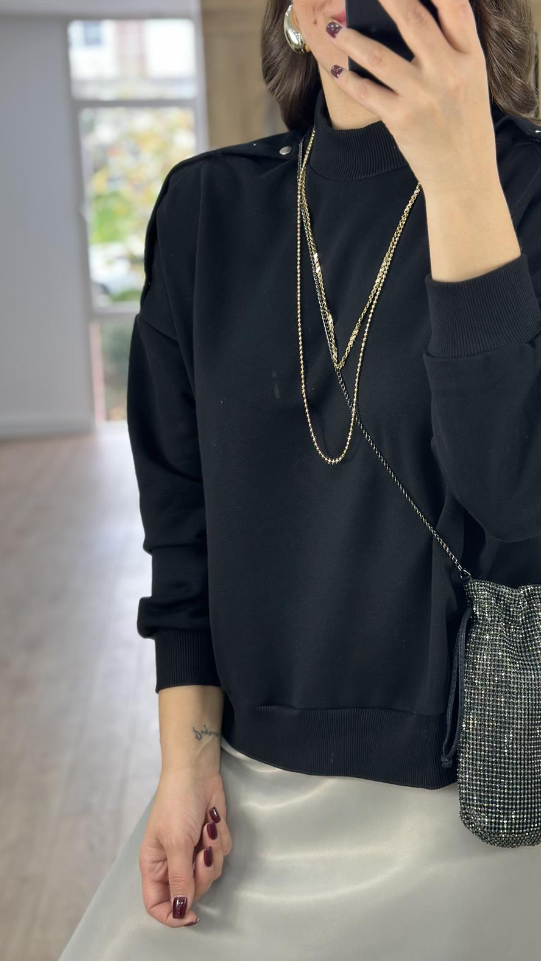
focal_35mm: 53
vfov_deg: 39.2
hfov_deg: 22.6
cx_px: 342
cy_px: 486
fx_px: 1352
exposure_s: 1/100
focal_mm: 6.86
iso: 125
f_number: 1.78
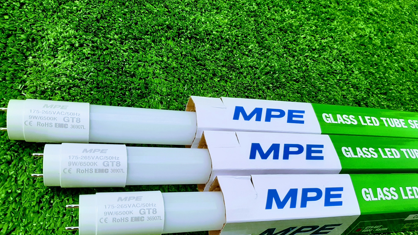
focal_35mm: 29
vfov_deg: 39.7
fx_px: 321
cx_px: 210
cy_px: 159
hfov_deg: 66.1
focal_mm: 3.93
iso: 40
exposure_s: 1/2500
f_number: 1.7
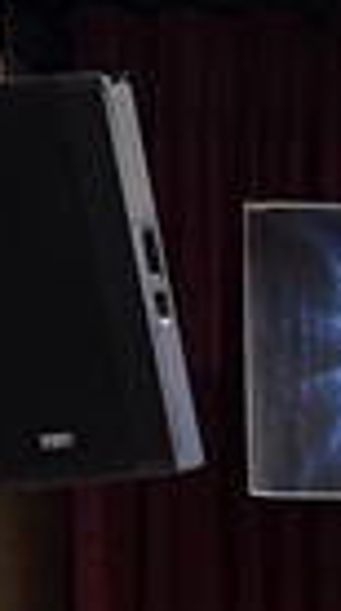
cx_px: 1081
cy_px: 1080
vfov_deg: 12.9
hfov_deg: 7.0
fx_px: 2458
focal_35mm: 152
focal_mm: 6.76
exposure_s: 1/60
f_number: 1.78
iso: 200
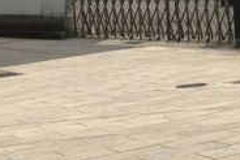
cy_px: 20
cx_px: 338
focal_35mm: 105
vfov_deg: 13.0
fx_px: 701
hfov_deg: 17.8
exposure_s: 1/1972
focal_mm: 4.15
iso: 25
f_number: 2.2
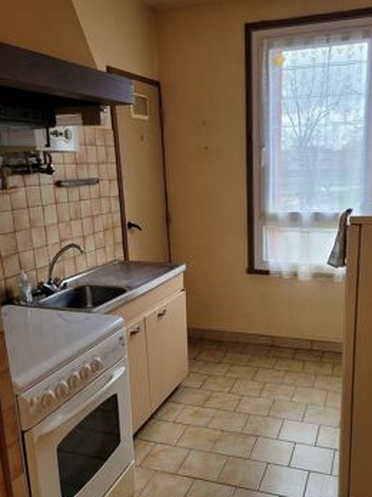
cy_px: 273
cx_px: 219
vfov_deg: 56.7
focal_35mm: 32
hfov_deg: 44.0
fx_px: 459
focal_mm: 5.4
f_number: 1.8
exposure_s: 1/50
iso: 200
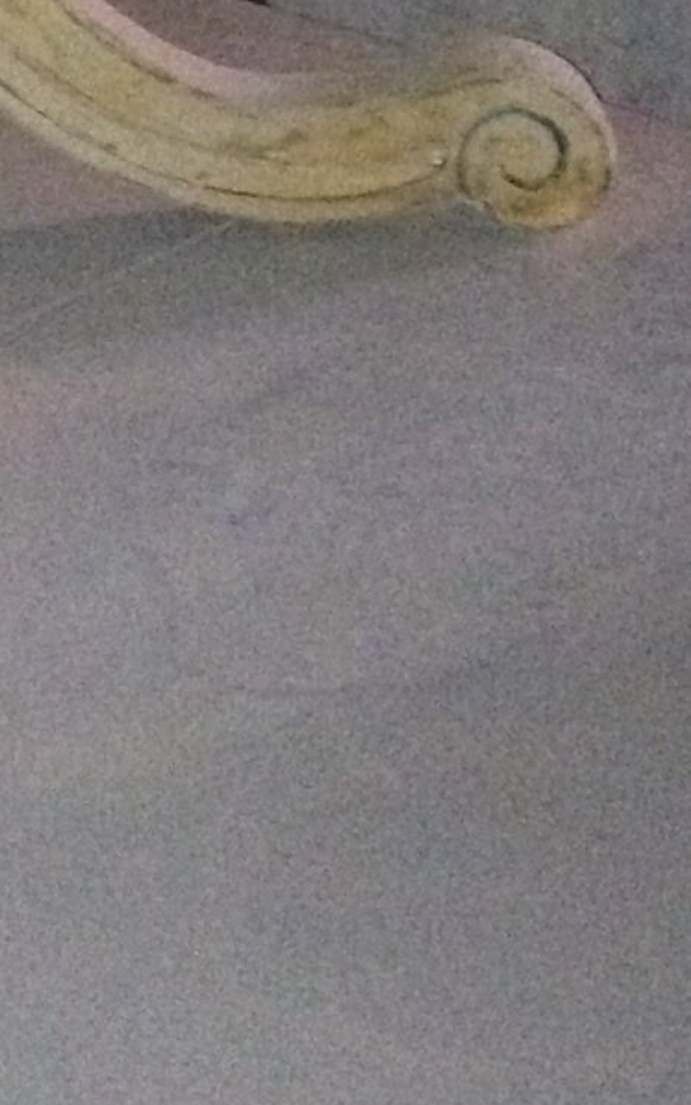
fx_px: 4970
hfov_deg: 7.8
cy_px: -778
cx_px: -426
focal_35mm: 165
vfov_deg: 11.9
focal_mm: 4.28
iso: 640
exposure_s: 1/16
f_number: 2.4
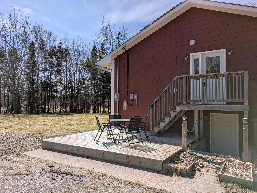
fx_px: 186
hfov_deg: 69.4
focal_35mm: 25
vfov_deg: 54.9
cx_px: 128
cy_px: 96
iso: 46
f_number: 1.89
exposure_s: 1/3745
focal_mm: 5.43
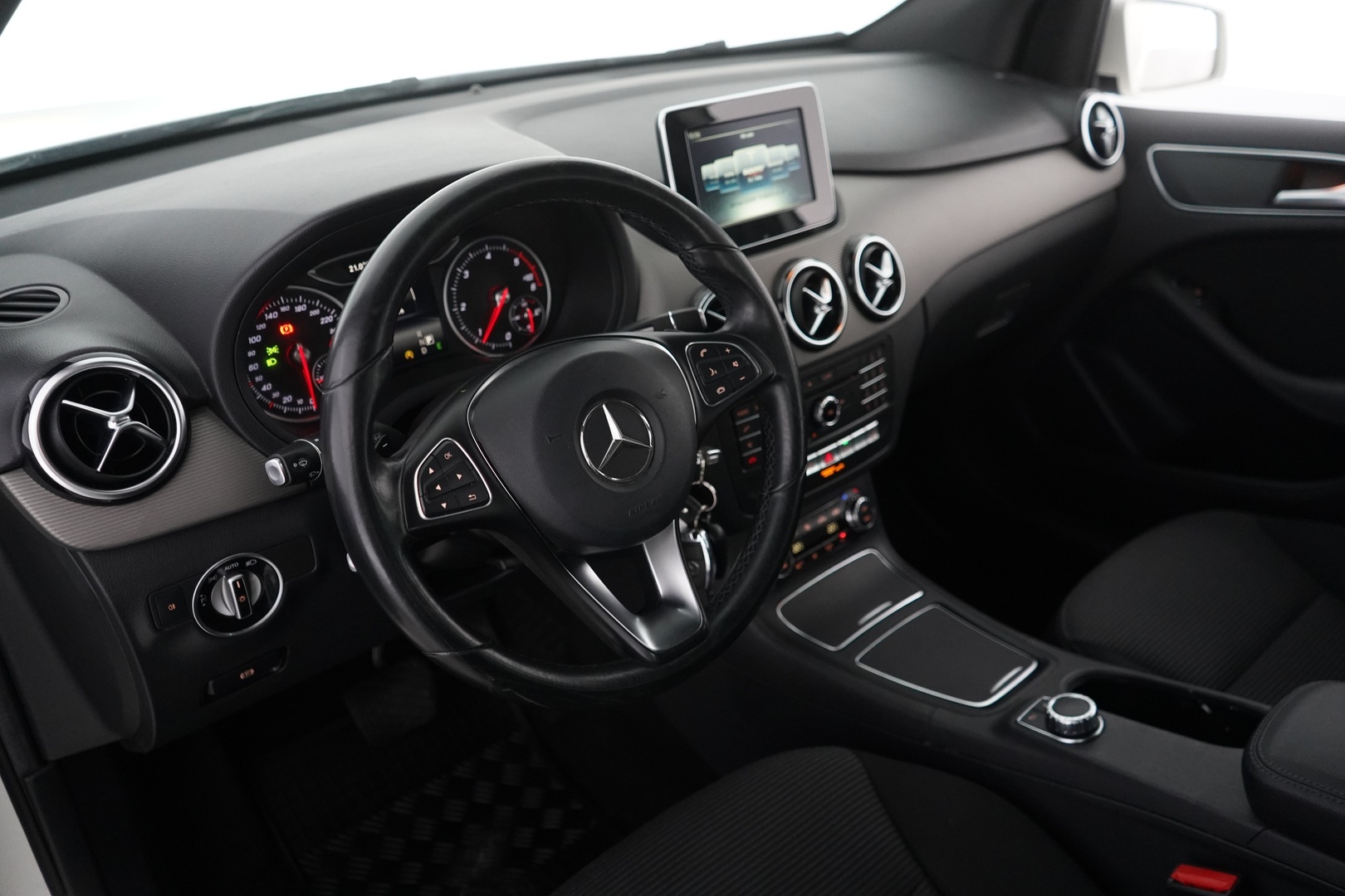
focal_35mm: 28
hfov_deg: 65.5
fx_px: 1046
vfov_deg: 46.4
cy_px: 448
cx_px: 672
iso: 4000
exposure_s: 1/60
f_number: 3.5
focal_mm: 28
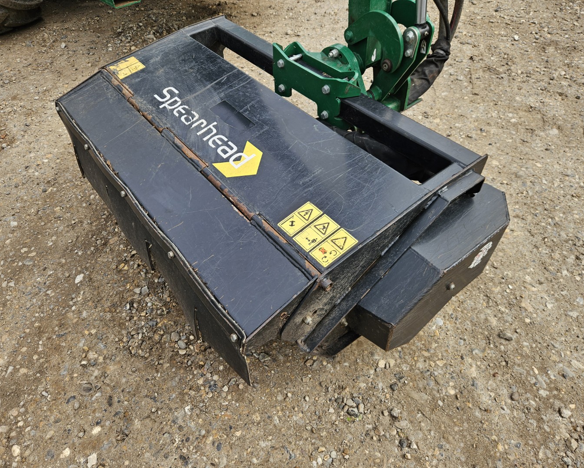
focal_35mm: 24
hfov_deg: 70.2
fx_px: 415
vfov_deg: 58.8
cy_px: 234
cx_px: 278
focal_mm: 5.4
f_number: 1.8
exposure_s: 1/508
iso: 25
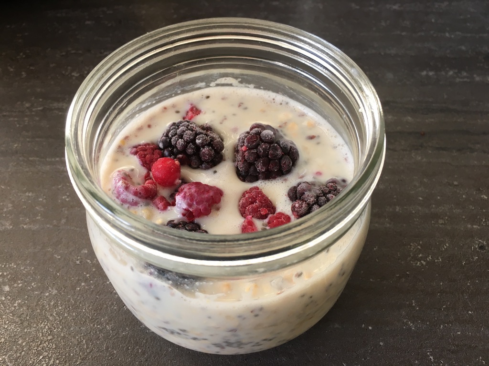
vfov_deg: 48.2
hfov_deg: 61.7
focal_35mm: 29
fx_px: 410
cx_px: 244
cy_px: 183
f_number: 2.2
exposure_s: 1/33
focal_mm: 4.15
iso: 25
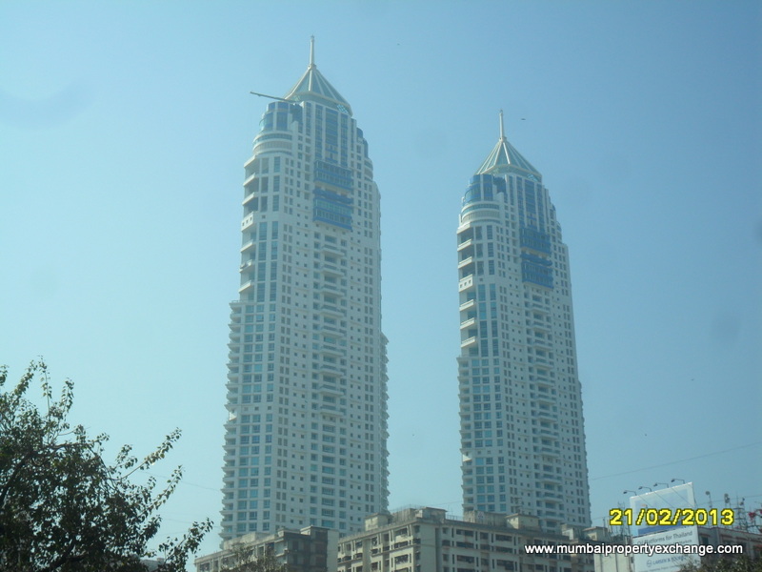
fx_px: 1145
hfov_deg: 36.8
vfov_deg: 28.0
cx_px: 381
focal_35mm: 52
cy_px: 286
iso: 100
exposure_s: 1/1000
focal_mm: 9.3
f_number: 5
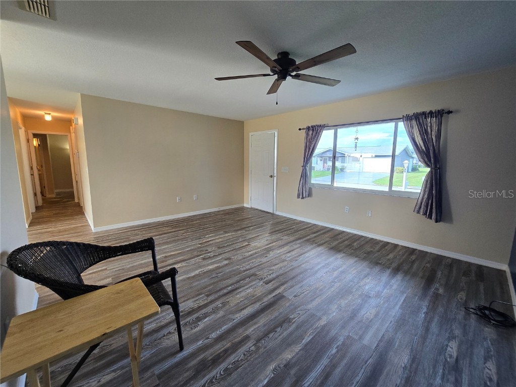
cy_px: 194
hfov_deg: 106.2
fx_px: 194
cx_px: 258
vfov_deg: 89.9
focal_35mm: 13
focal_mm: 2.2
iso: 100
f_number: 2.2
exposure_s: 1/60
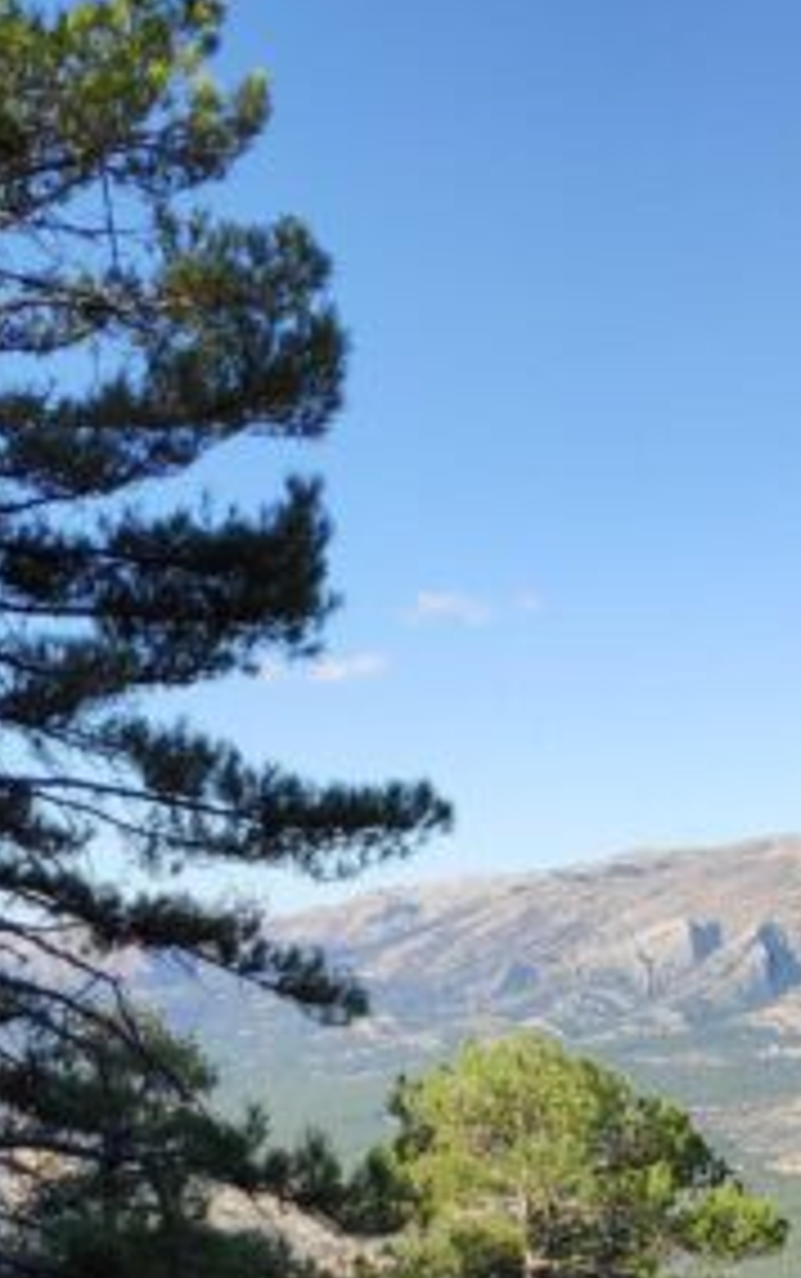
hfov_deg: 23.0
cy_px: 1154
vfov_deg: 34.2
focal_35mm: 56
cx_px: 594
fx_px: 1952
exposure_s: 1/1713
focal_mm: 3.94
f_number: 1.9
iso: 100
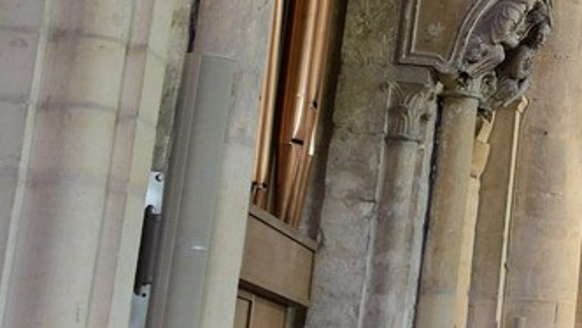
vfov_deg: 10.0
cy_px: 2
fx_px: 1868
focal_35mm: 121
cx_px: 1278
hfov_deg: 13.9
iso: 800
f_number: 6.3
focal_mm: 24
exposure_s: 1
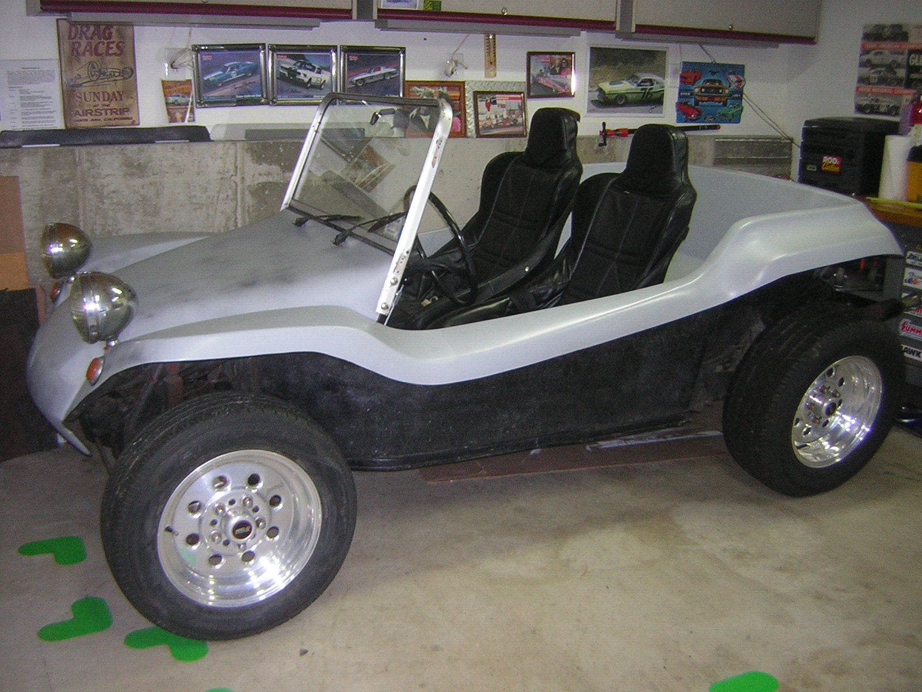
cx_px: 461
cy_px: 346
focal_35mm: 36
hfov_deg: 51.4
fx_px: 959
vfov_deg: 39.7
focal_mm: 4.7
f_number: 2.6
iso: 86
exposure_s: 1/60.1
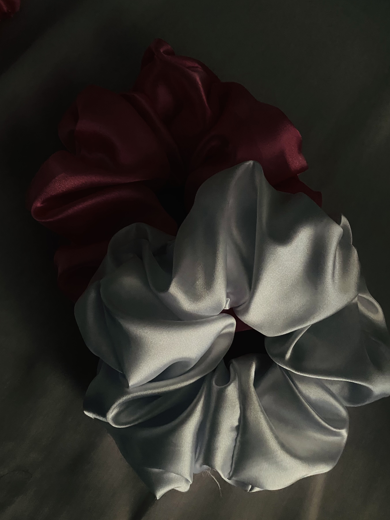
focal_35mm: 29
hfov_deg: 48.2
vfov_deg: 61.6
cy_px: 268
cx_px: 209
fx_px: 436
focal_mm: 4.25
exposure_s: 1/33
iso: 640
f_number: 1.8
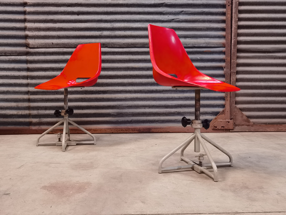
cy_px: 108
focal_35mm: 37
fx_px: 306
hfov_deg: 50.1
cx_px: 143
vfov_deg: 38.7
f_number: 1.9
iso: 640
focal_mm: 6.71
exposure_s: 1/25
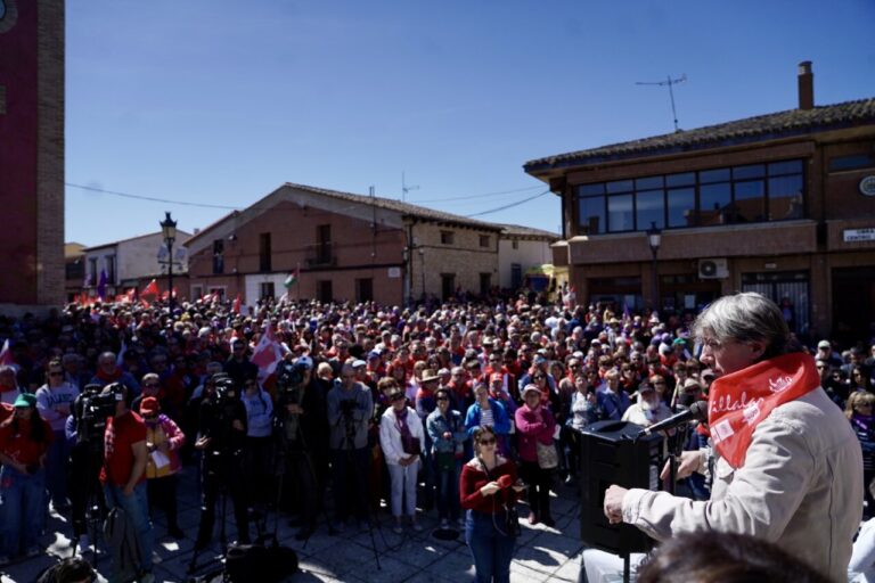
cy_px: 292
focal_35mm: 24
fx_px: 583
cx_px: 438
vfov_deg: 53.1
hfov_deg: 73.7
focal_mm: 24
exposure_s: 1/5000
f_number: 4
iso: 400
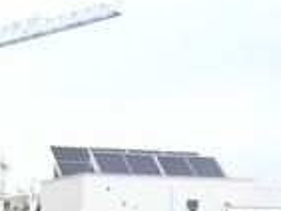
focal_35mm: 100
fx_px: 812
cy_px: 400
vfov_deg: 13.1
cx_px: 63
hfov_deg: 19.5
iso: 80
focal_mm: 3.6
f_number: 2.8
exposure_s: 1/500
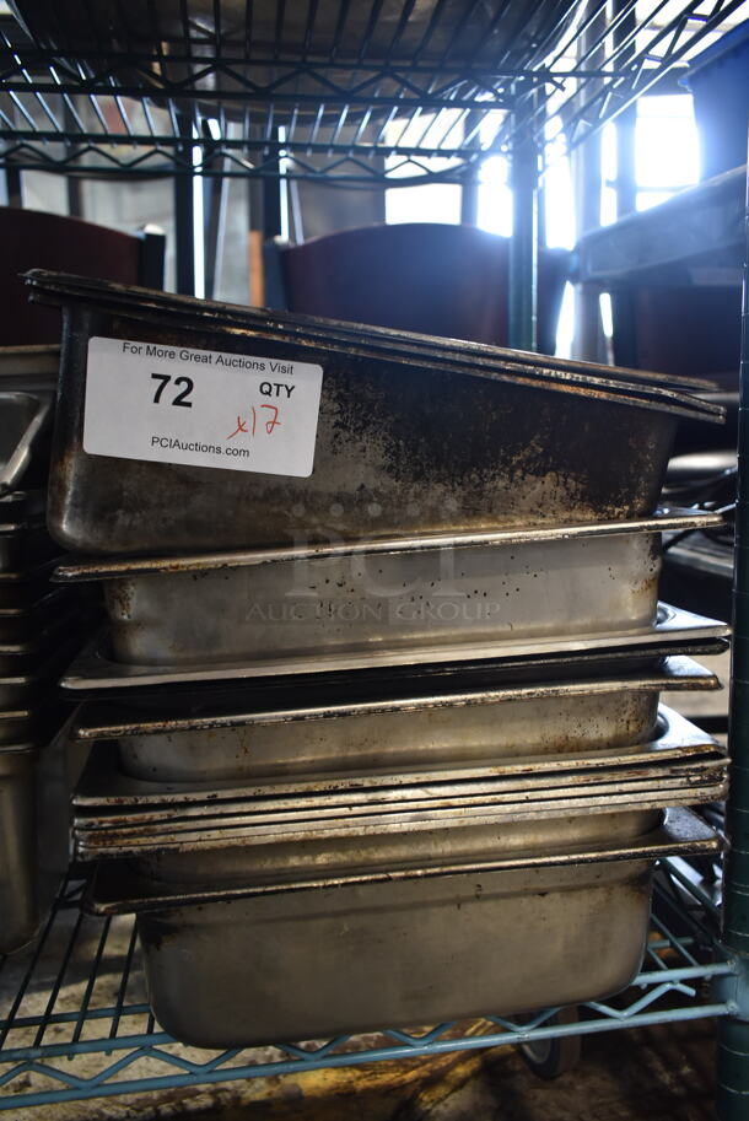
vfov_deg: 67.3
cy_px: 560
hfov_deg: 48.0
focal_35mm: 27
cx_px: 374
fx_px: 841
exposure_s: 1/30
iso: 720
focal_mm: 18
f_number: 3.5
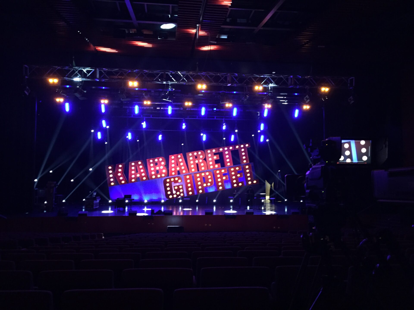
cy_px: 155
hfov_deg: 61.7
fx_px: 347
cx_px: 207
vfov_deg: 48.2
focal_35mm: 29
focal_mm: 4.15
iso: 500
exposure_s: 1/17
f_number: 2.2
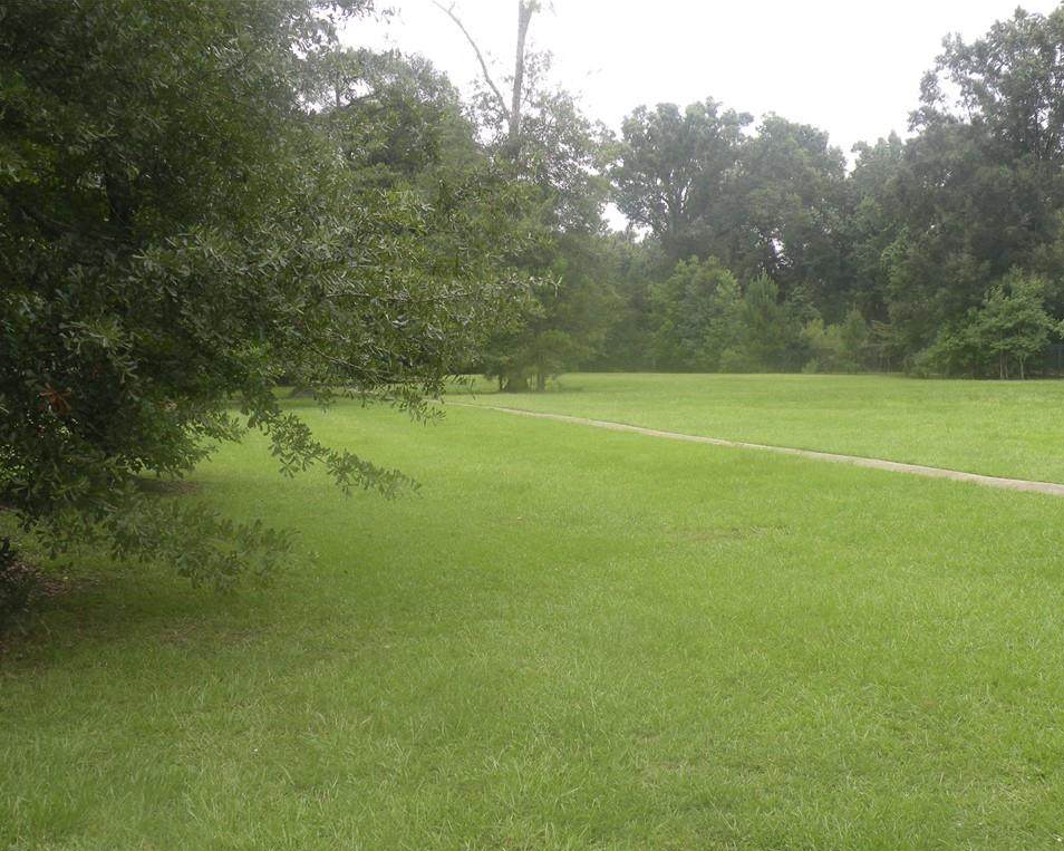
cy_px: 427
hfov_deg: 42.0
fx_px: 1385
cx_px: 535
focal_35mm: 44
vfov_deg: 34.1
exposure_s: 1/119
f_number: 4.5
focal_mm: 7.4
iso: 64
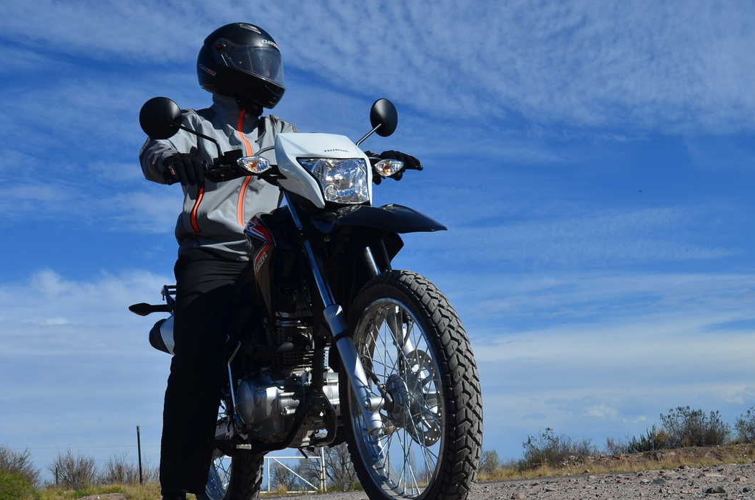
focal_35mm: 48
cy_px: 281
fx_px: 1005
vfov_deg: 27.9
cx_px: 331
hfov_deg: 41.1
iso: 100
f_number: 13
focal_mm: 28
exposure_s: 1/200
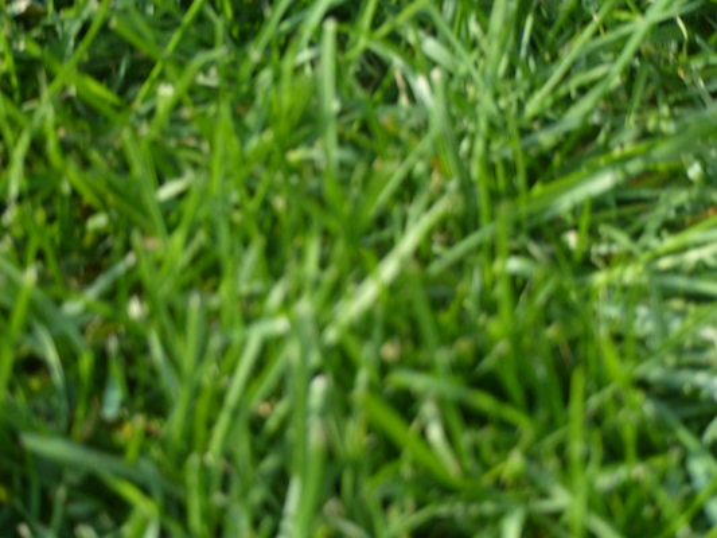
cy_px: 269
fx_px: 3978
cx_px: 358
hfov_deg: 10.3
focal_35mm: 192
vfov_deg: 7.7
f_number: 2.8
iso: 250
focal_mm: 34.5
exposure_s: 1/500
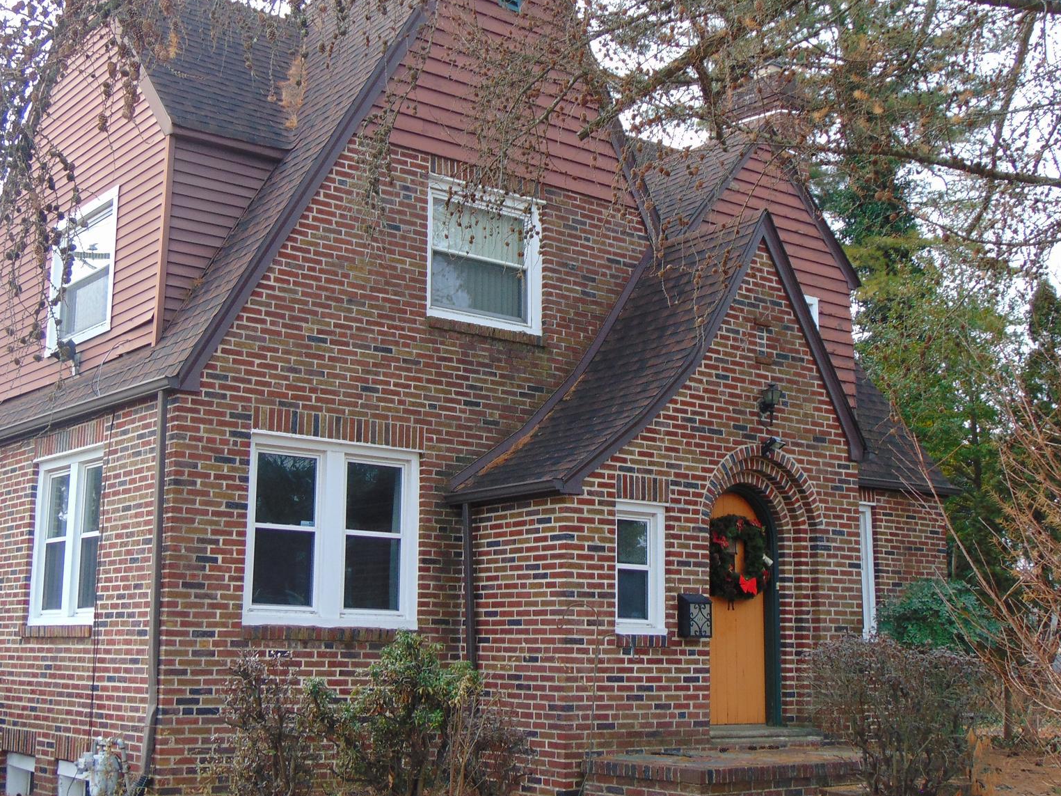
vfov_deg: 30.8
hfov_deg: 40.4
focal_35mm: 47
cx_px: 466
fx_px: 1440
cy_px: 361
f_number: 3.2
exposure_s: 1/200
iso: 80
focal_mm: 6.3
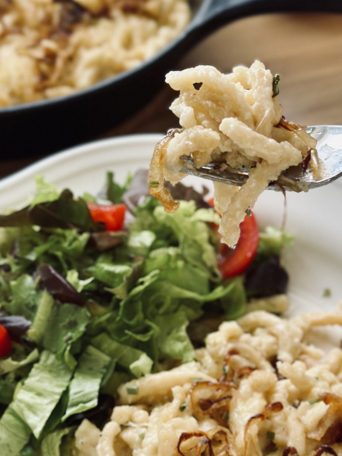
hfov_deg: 21.3
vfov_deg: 28.1
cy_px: 277
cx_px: 206
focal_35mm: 69
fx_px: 909
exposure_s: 1/83
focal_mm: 6.86
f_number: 1.78
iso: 125
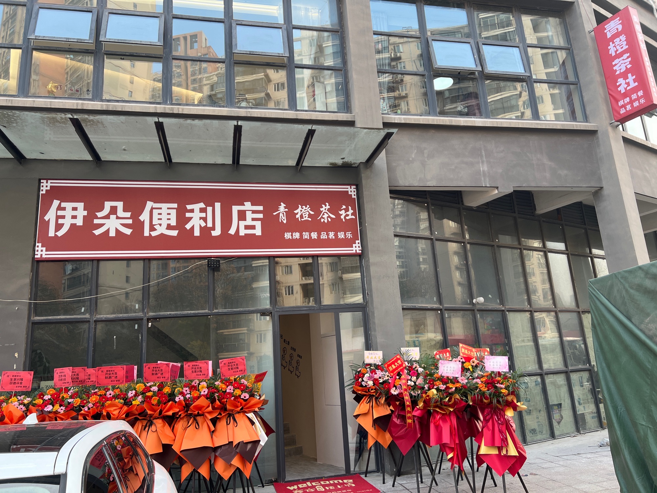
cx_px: 328
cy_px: 246
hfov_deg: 67.3
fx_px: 493
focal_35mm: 26
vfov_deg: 53.1
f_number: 1.5
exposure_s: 1/224
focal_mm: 5.7
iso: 40
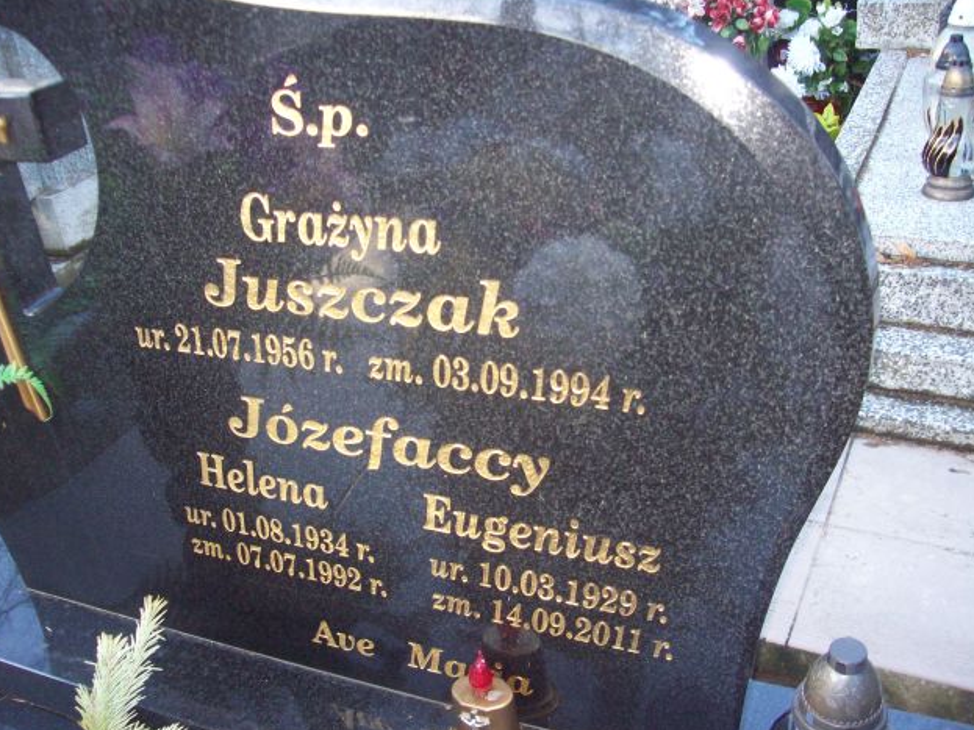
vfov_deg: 38.7
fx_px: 1041
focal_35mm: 37
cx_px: 482
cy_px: 363
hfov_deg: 50.1
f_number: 2.7
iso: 200
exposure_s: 1/64
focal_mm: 6
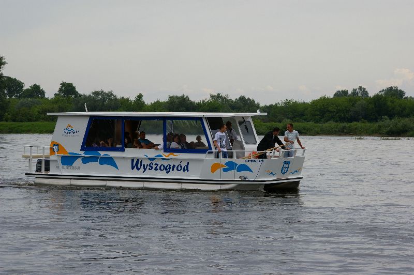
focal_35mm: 147
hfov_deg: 14.0
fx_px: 1689
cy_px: 138
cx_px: 207
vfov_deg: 9.3
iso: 200
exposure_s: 1/350
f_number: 9.5
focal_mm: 98
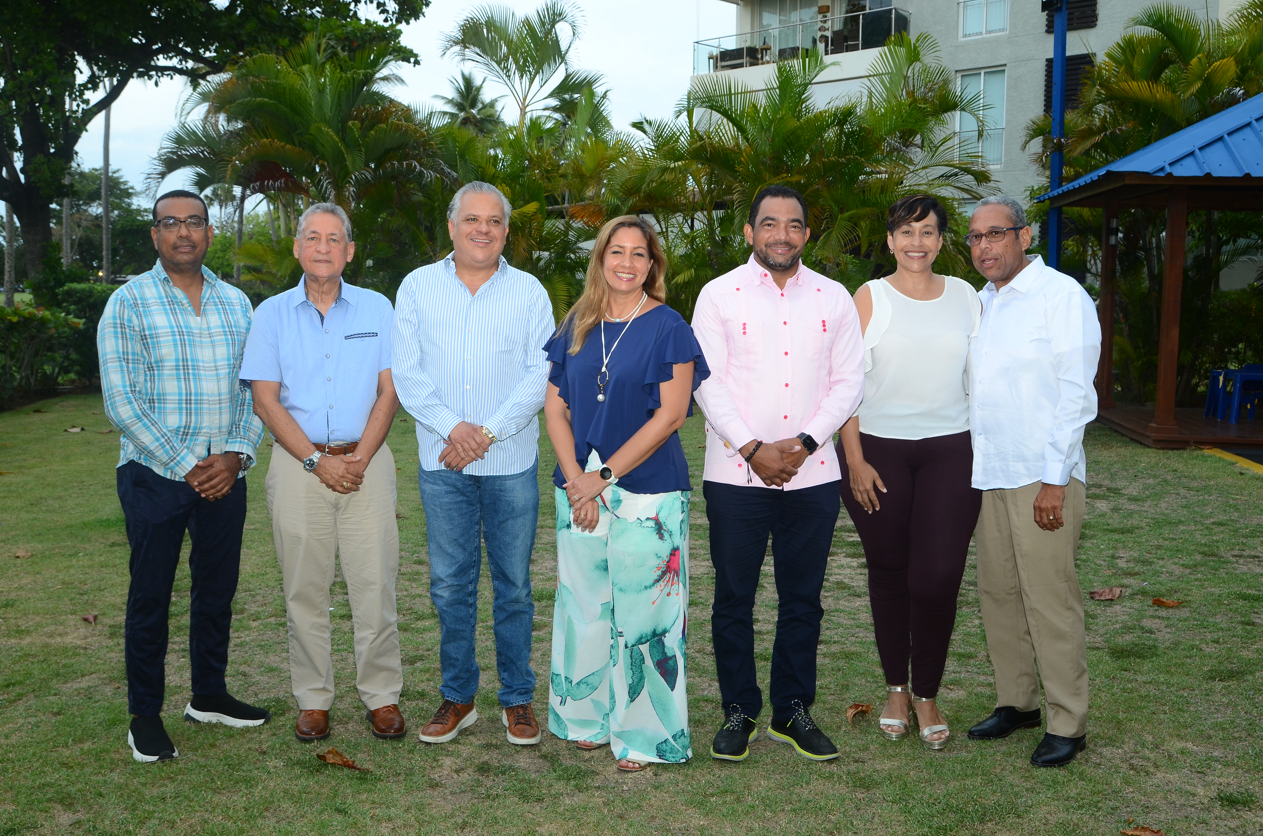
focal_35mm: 36
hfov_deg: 53.2
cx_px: 632
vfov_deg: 36.7
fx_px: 1260
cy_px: 418
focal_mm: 24
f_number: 9
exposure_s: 1/80
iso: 400
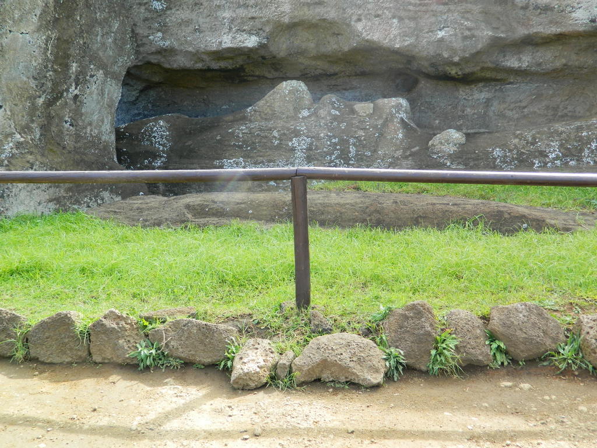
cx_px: 298
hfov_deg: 52.6
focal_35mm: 35
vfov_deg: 40.7
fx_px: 604
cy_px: 224
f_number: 3.3
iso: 80
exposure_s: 1/160
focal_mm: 6.2
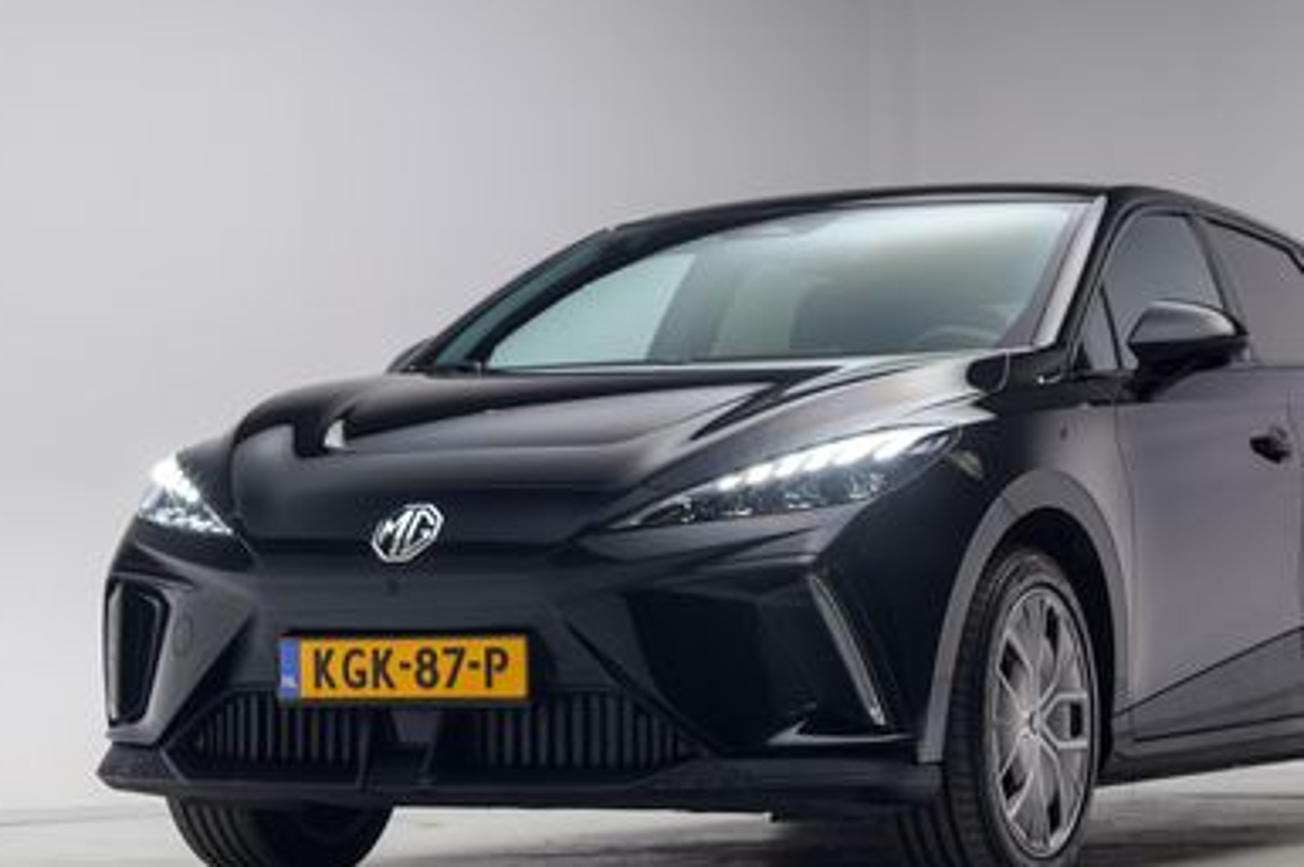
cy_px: 493
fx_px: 2352
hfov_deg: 30.9
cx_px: 796
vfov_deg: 20.9
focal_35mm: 65
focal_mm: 50
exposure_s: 1/13
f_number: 4
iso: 100
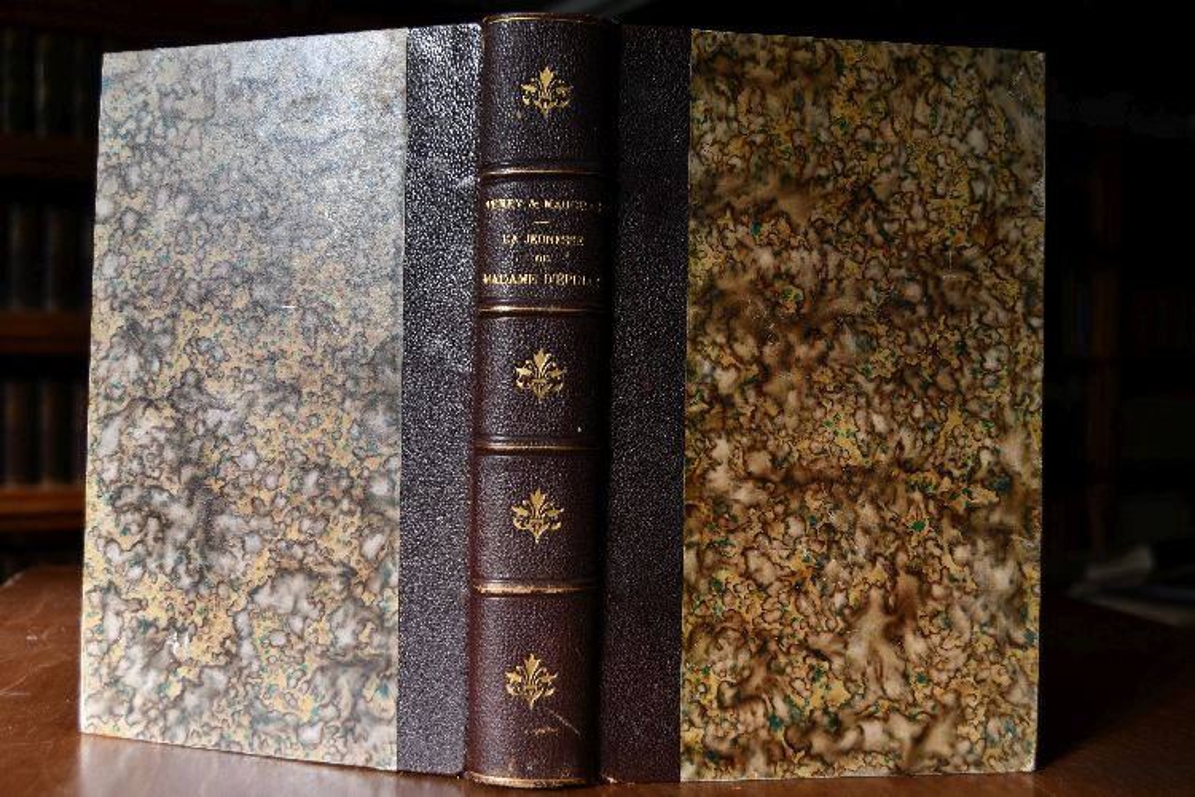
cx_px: 598
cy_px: 398
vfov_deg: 34.2
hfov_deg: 49.6
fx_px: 1294
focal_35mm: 39
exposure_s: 1/250
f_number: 5.6
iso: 200
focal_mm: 26
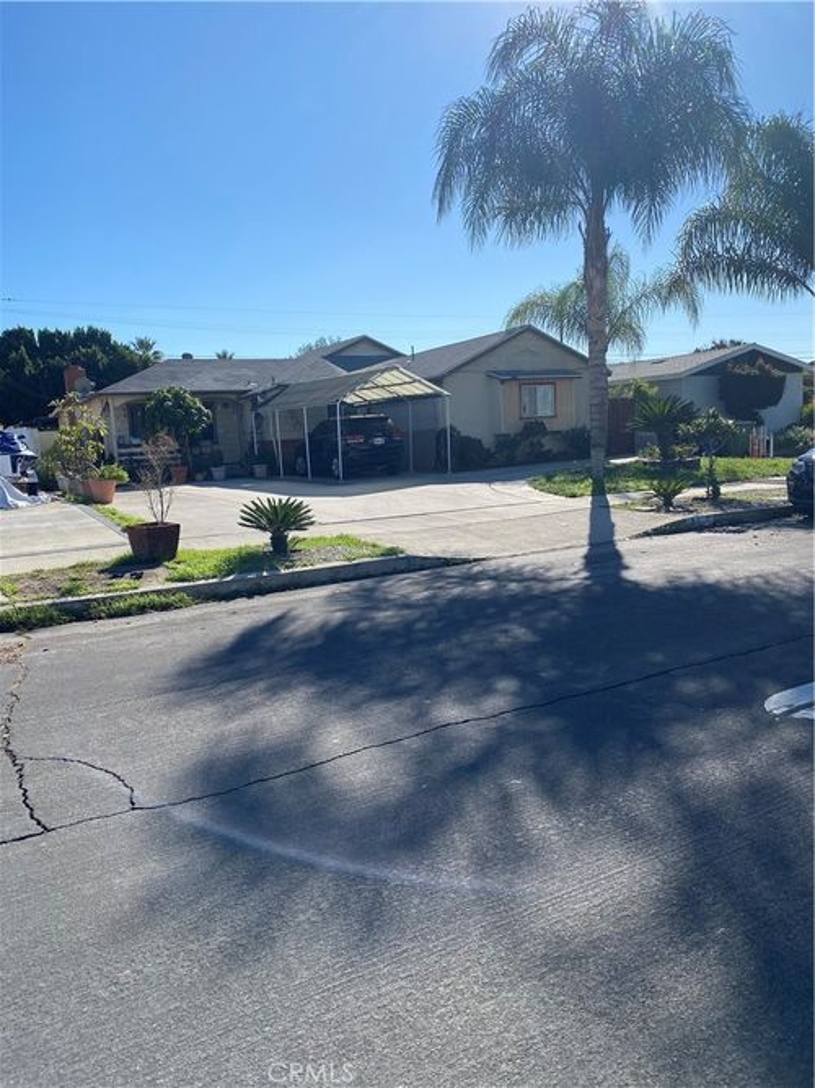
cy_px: 544
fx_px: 816
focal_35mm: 26
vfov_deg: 67.3
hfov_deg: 53.0
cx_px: 408
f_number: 1.8
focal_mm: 4.25
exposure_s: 1/4115
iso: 32
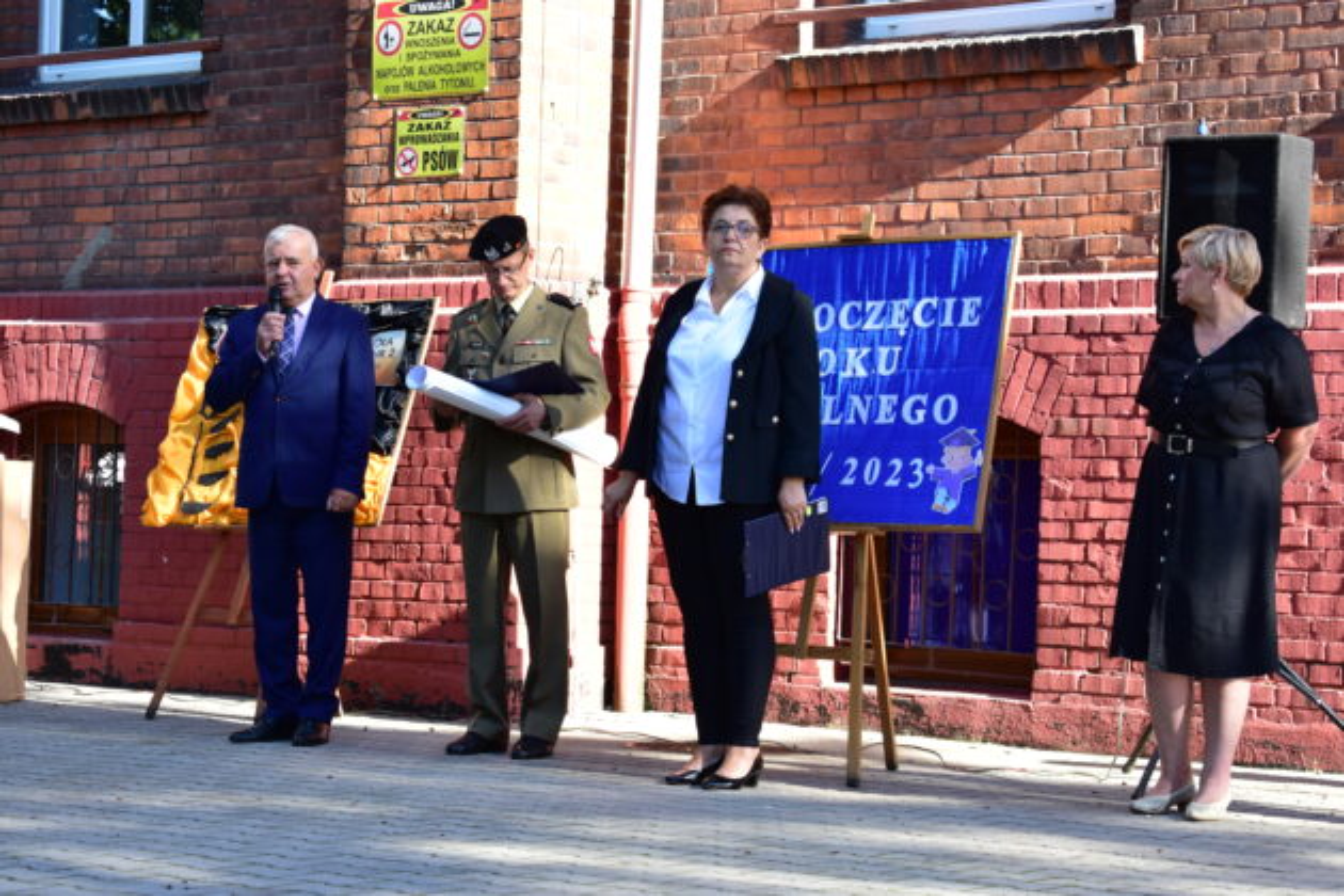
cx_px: 672
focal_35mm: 82
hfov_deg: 24.6
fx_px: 3080
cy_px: 448
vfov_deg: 16.6
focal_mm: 55
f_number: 5.6
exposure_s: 1/200
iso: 500
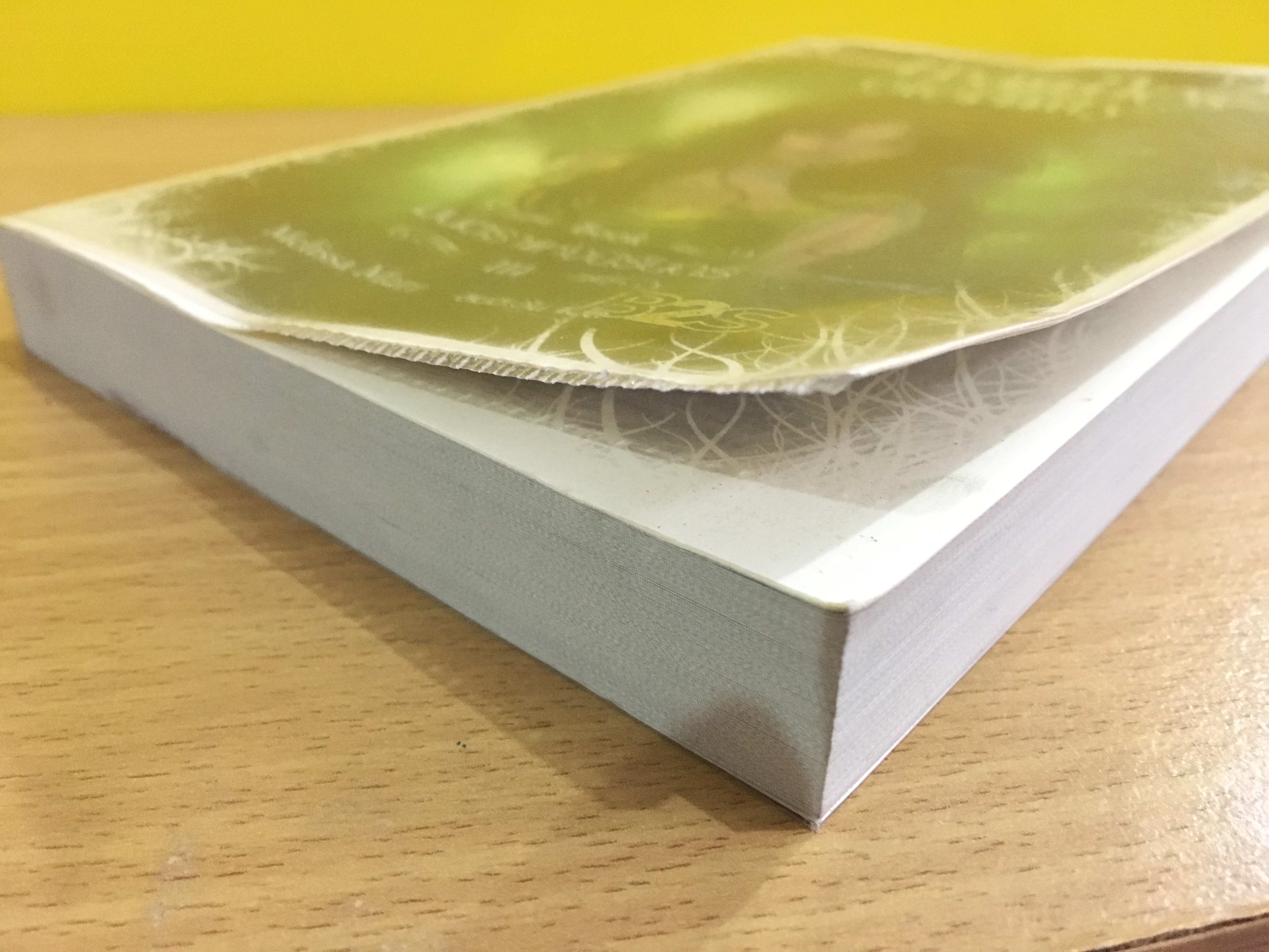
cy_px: 476
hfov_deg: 61.7
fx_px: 1063
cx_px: 634
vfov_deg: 48.2
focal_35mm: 29
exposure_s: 1/17
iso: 320
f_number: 2.2
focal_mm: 4.15
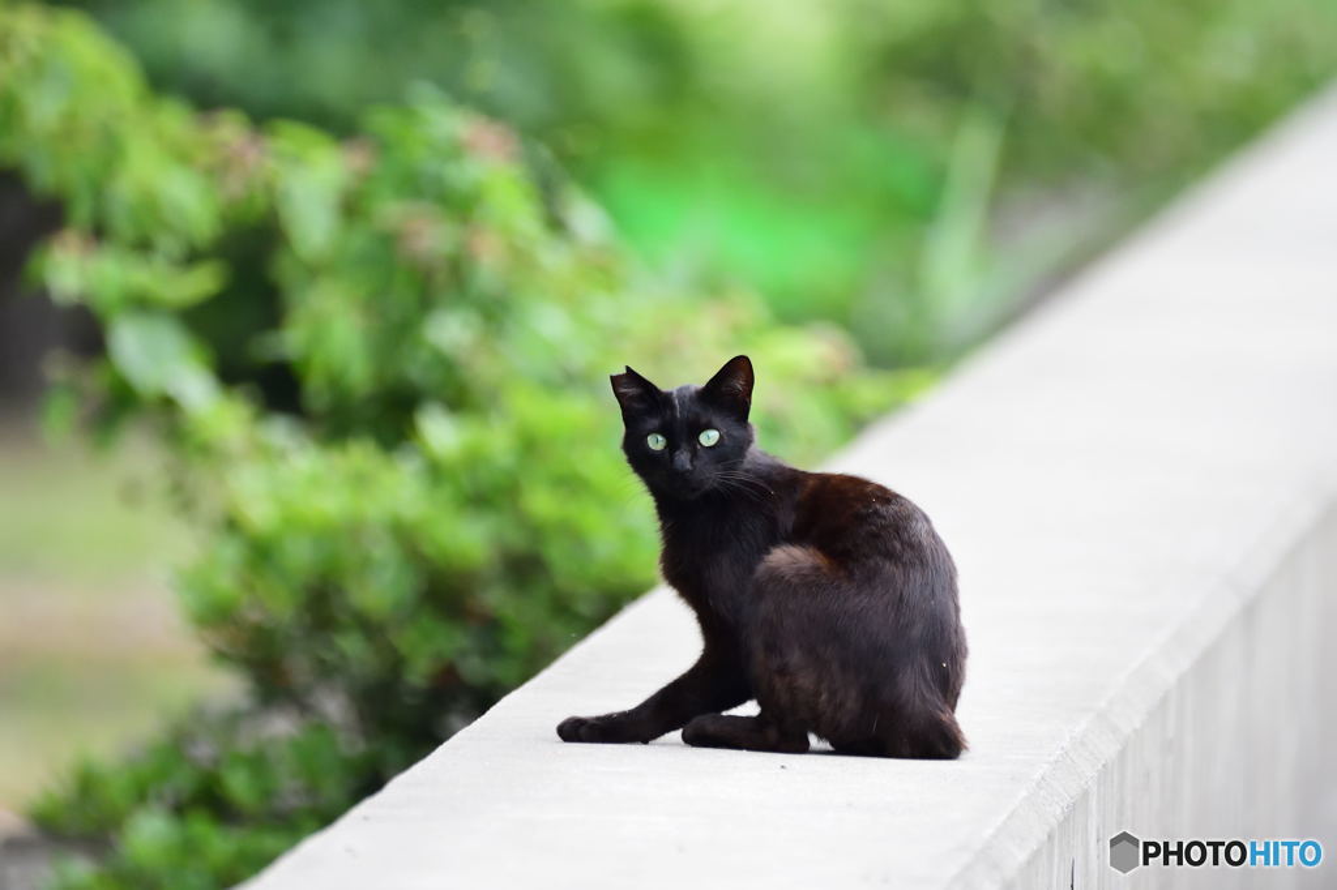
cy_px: 445
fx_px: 33412
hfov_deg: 2.3
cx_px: 668
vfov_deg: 1.5
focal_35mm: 900
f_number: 6.3
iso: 2500
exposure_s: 1/400
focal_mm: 600
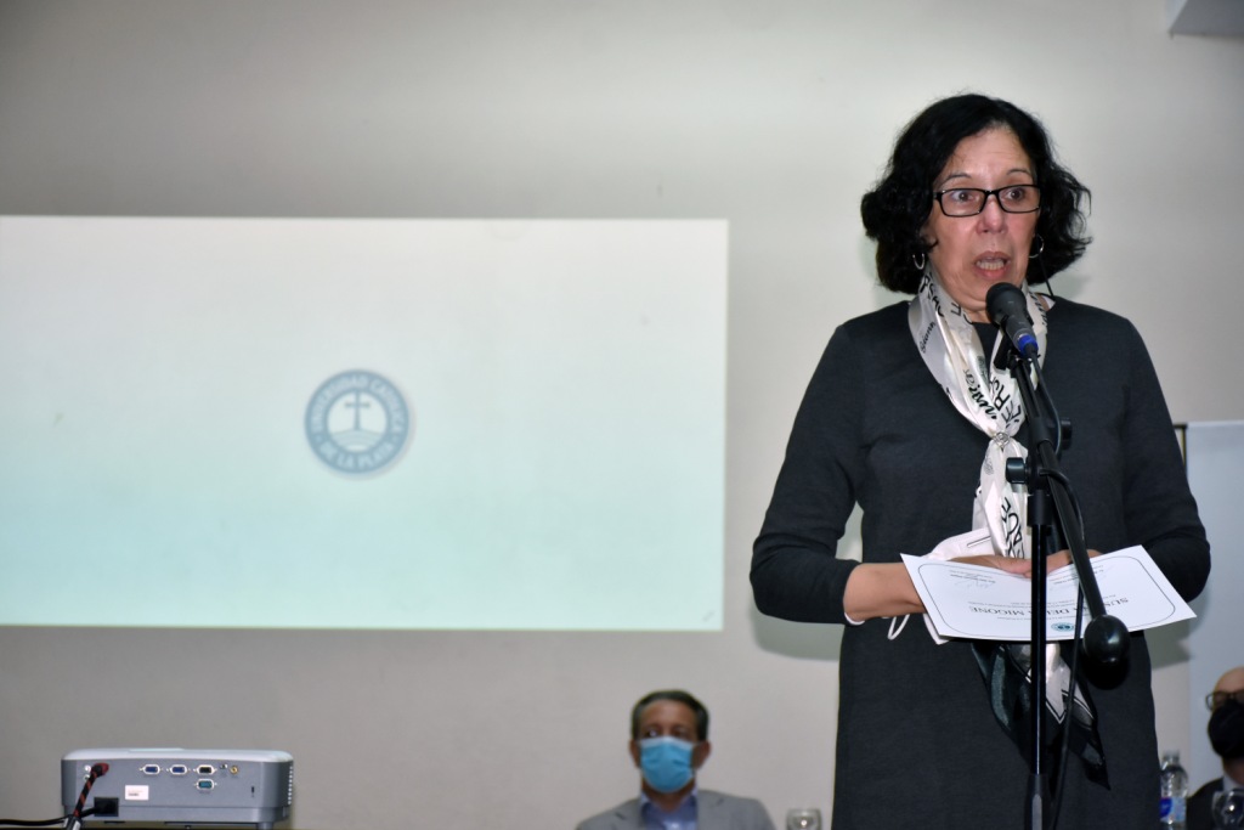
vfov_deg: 14.7
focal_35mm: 93
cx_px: 622
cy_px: 415
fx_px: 3214
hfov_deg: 21.9
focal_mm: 62
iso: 800
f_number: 5
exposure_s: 1/160
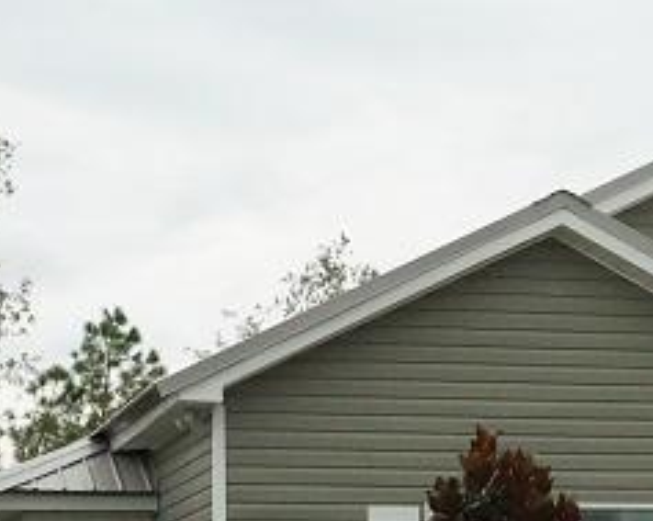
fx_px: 2687
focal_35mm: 139
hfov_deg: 13.6
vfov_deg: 10.9
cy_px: 546
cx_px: 716
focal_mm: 39
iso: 8000
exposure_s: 1/2000
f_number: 11
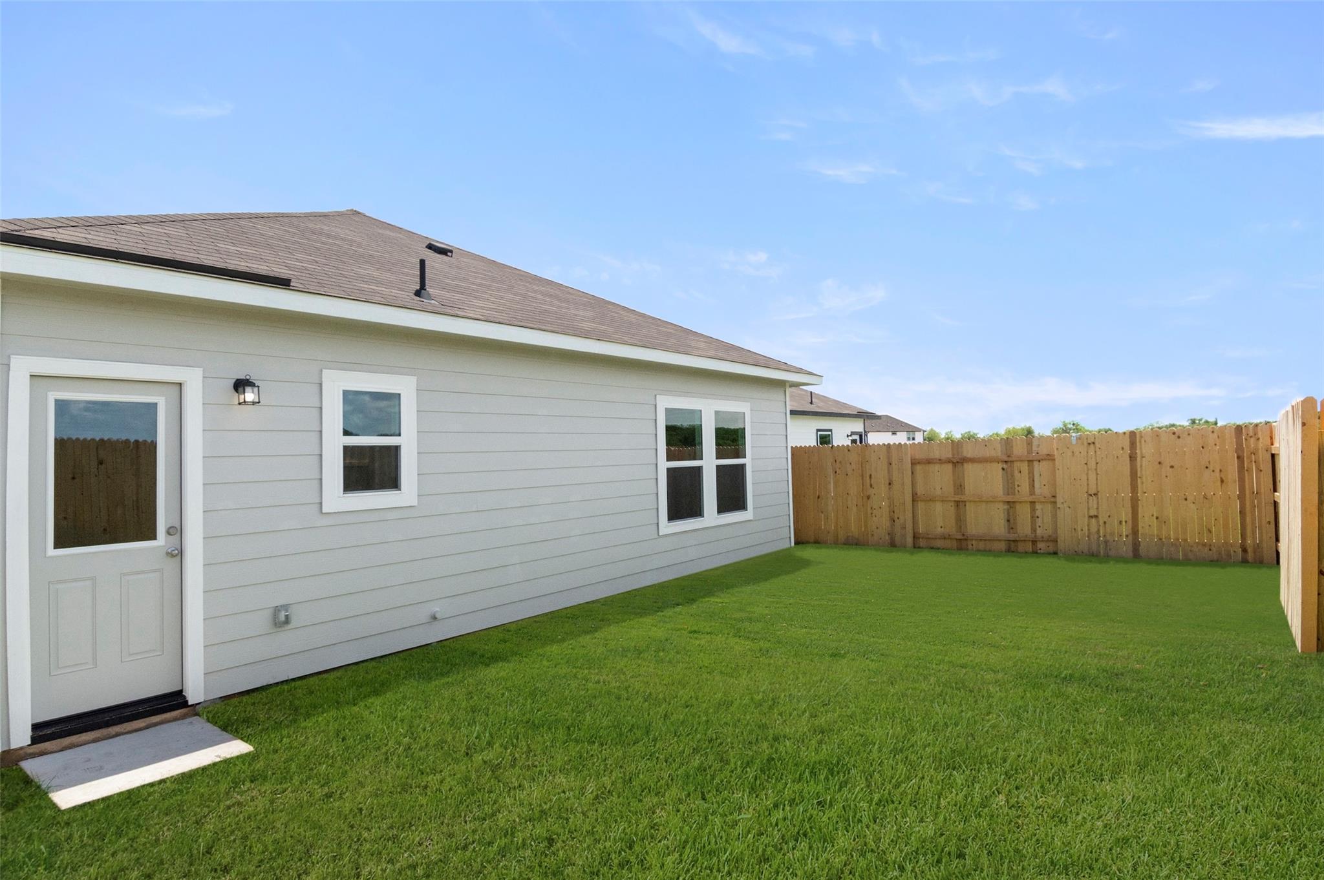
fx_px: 1323
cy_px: 440
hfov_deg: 53.2
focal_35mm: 36
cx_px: 662
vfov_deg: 36.8
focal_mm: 24
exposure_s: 1/2500
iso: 400
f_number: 8
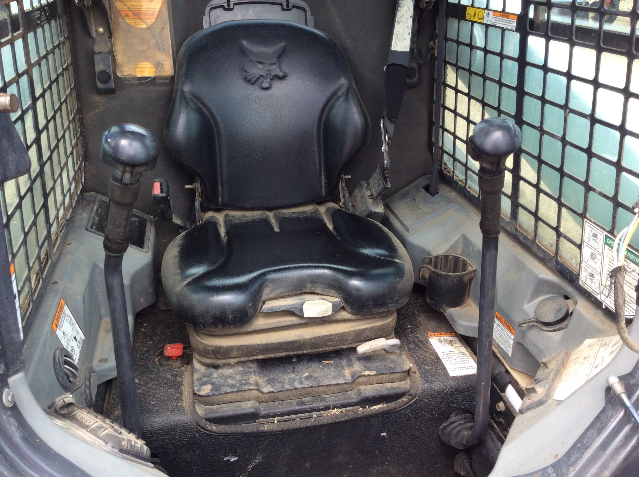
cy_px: 238
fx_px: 590
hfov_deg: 56.9
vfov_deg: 44.1
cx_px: 320
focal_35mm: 32
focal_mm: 3.3
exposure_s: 1/173
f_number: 2.4
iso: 32
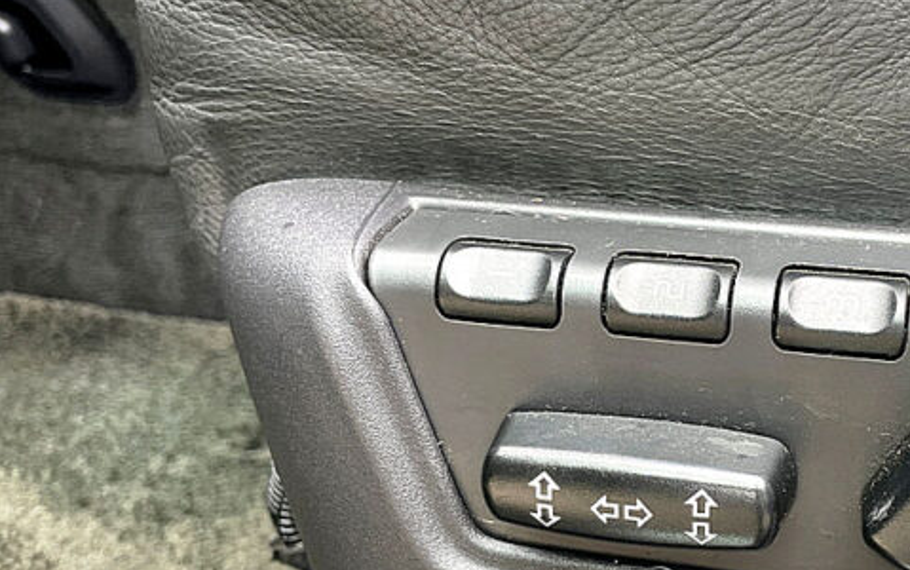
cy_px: 353
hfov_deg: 41.4
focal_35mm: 46
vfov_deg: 27.9
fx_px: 1141
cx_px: 743
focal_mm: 4.2
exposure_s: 1/121
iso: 64
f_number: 1.6
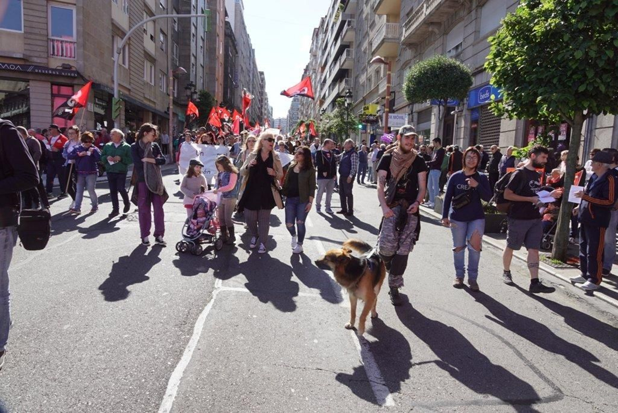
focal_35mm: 24
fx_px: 412
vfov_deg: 53.2
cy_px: 206
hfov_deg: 73.7
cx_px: 309
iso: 100
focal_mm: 16
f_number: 8
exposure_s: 1/125
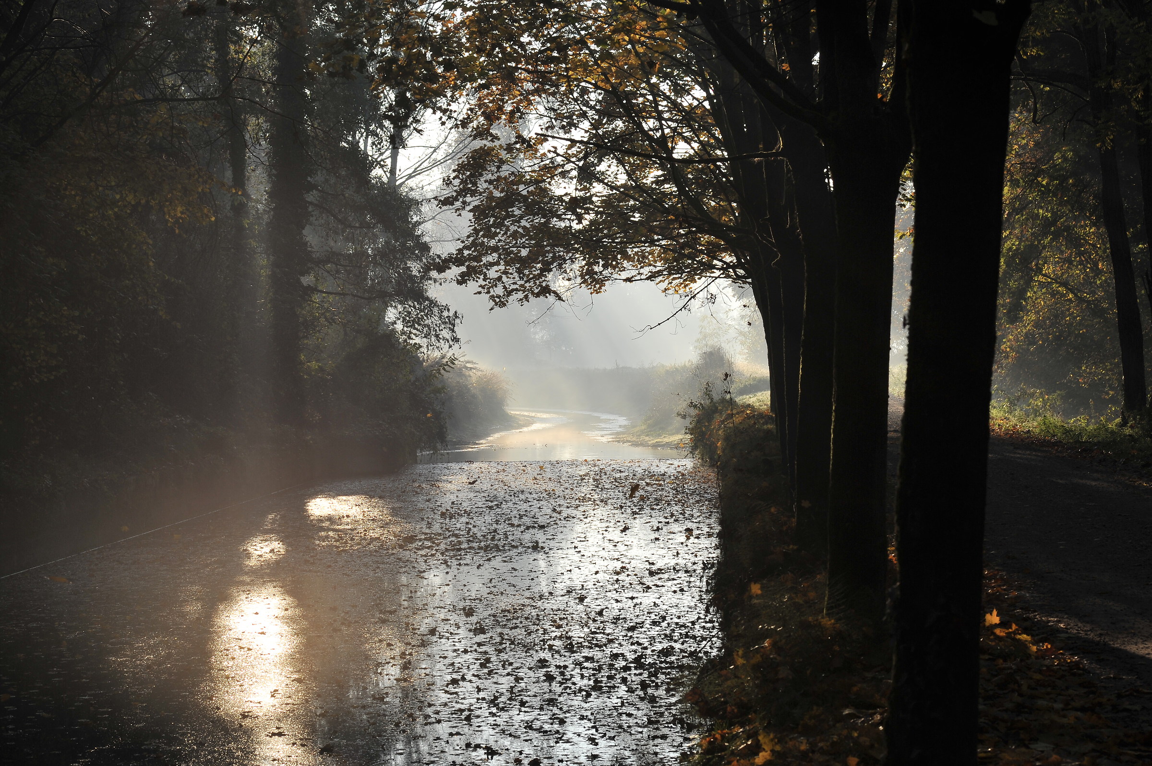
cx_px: 576
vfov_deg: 16.0
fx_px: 2718
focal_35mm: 85
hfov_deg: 23.9
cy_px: 383
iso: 200
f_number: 11
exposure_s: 1/320
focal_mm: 85
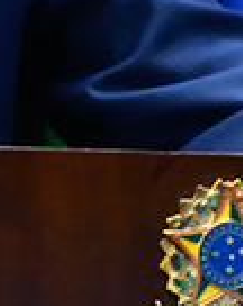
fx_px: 8209
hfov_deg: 1.7
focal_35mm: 909
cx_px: -297
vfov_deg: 2.1
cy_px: -230
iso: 6400
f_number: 5
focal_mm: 102
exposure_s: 1/100
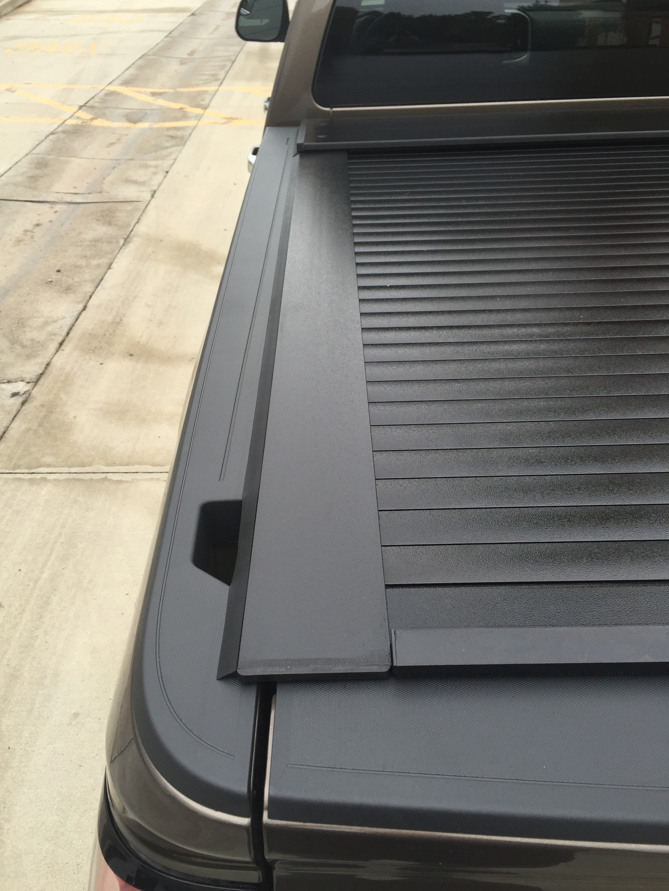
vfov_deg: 61.7
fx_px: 747
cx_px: 334
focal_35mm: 29
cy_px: 446
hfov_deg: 48.2
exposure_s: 1/384
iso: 32
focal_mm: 4.15
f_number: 2.2
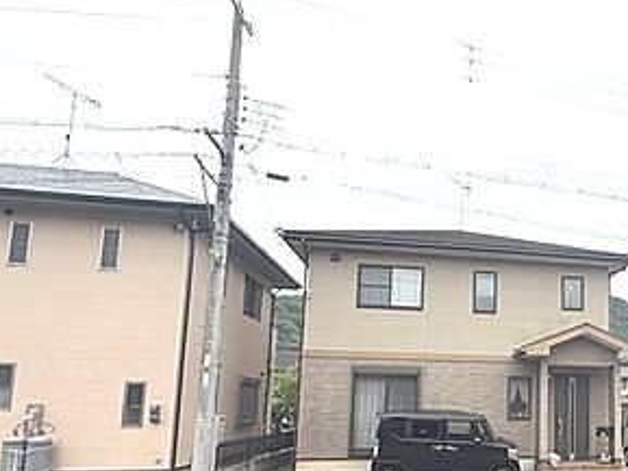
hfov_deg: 51.9
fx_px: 563
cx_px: 556
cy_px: 343
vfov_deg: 44.2
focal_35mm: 31
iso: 50
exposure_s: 1/1613
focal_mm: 2.22
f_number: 2.2
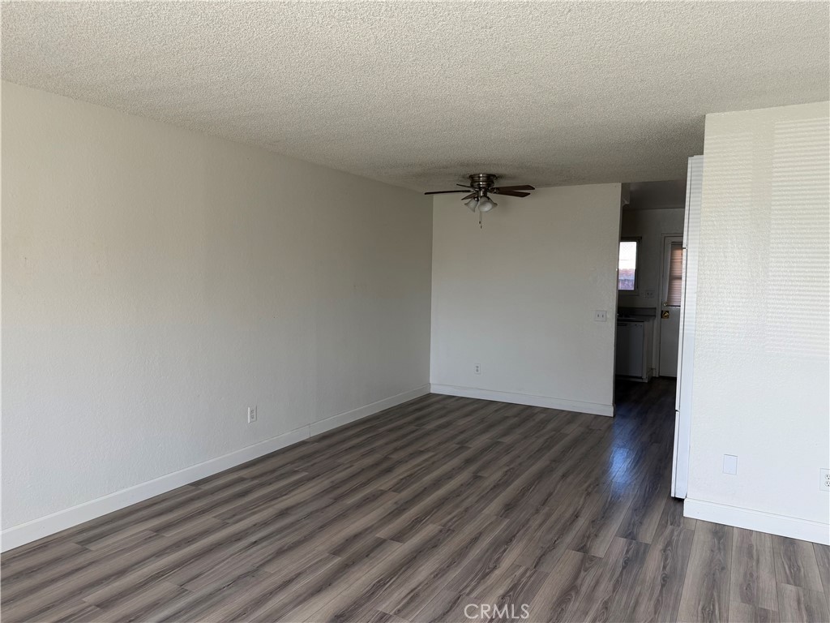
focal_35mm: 24
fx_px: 575
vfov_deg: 56.8
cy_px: 312
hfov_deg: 71.6
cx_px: 415
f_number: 1.78
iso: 80
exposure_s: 1/121
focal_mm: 6.76
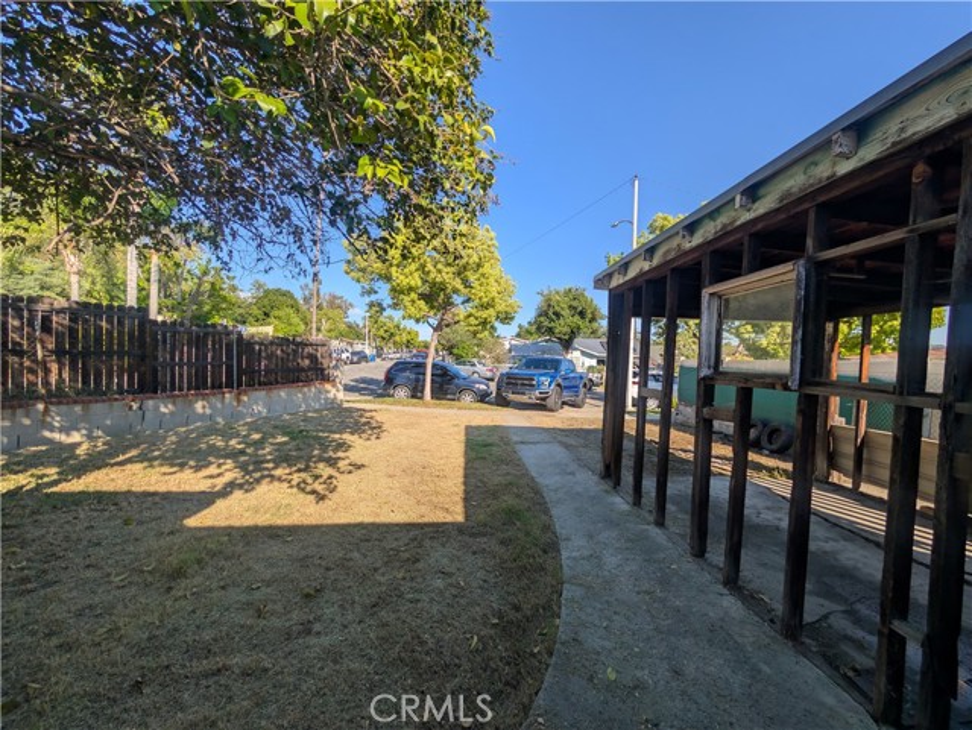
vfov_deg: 94.6
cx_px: 486
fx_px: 337
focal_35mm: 12
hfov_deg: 110.5
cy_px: 365
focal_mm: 2.02
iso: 50
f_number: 1.7
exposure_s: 1/1957
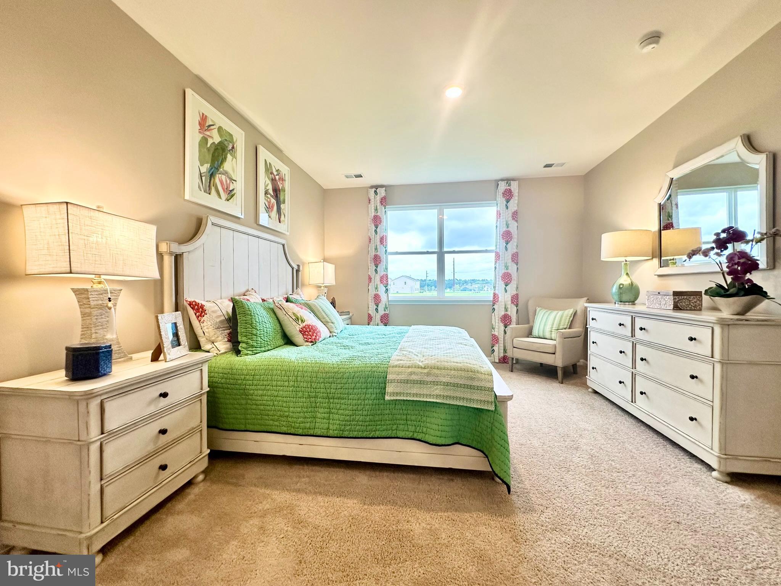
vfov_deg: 85.7
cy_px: 293
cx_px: 390
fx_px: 316
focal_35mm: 14
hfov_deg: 102.1
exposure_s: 1/60
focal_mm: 2.22
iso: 160
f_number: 2.2
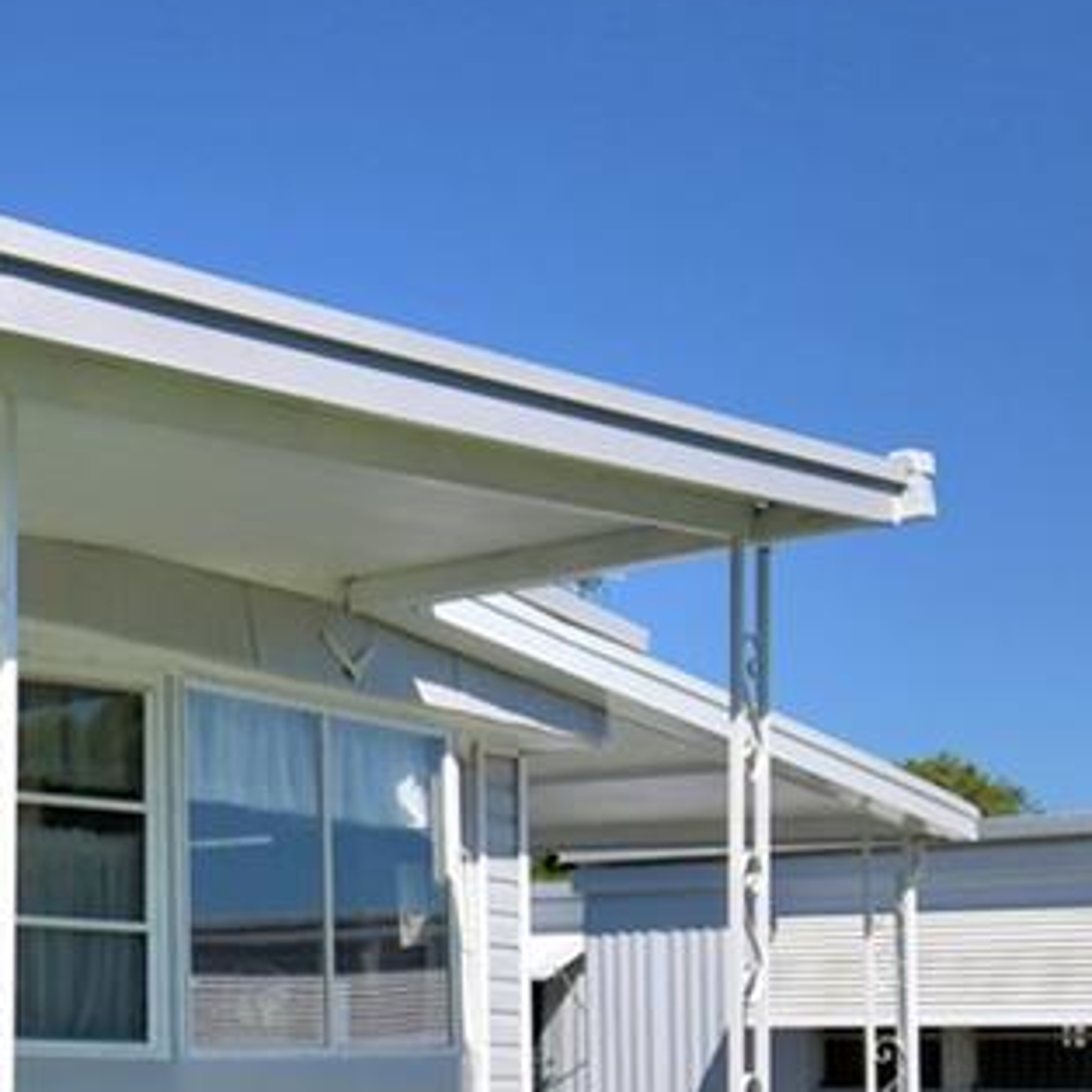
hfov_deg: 24.5
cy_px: 970
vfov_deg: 25.7
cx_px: -150
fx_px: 2320
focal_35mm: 65
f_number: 4.5
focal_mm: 10
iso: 100
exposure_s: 1/2500
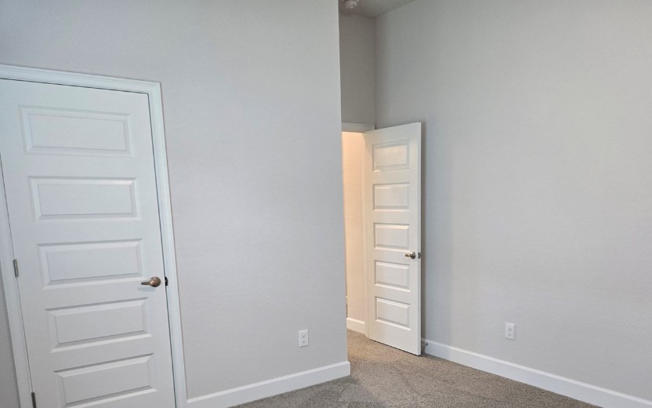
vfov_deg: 40.9
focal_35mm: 30
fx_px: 533
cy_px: 295
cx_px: 389
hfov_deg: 62.4
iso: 400
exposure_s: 1/120
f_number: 1.8
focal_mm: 5.4
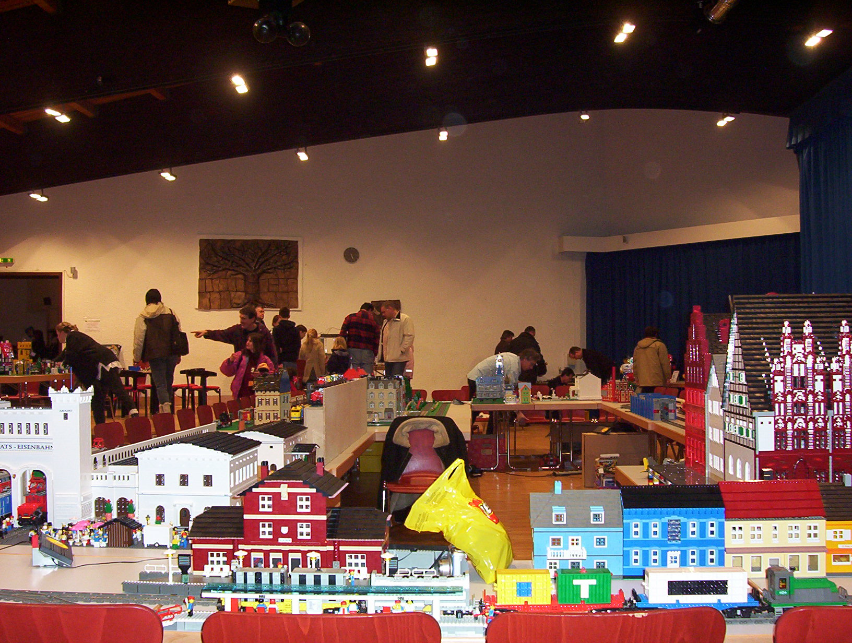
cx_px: 426
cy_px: 322
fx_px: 1061
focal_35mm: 43
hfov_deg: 43.8
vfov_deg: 33.7
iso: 140
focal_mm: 5.77
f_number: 2.73
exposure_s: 1/60
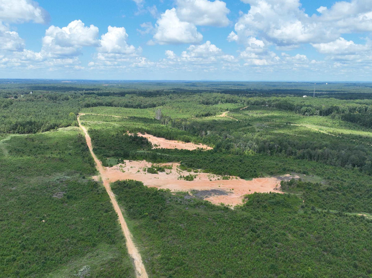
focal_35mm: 31
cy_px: 155
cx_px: 184
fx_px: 333
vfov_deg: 45.3
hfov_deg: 58.4
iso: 210
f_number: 2.8
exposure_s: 1/2000
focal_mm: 12.29
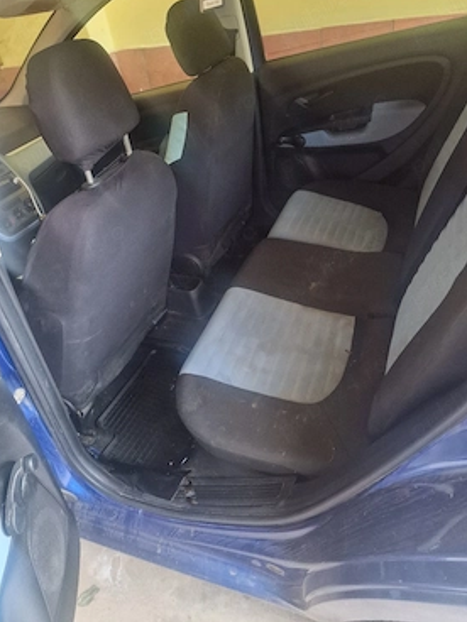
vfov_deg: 69.3
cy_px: 286
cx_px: 235
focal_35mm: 25
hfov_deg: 54.9
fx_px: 450
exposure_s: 1/25
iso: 640
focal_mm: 6.4
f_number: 1.8
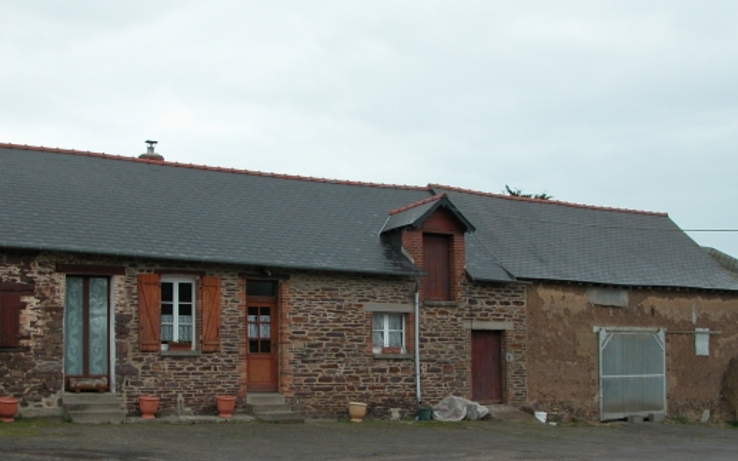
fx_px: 985
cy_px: 295
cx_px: 295
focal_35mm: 49
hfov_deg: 40.9
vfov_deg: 26.2
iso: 100
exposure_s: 1/191
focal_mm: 8.9
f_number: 4.5
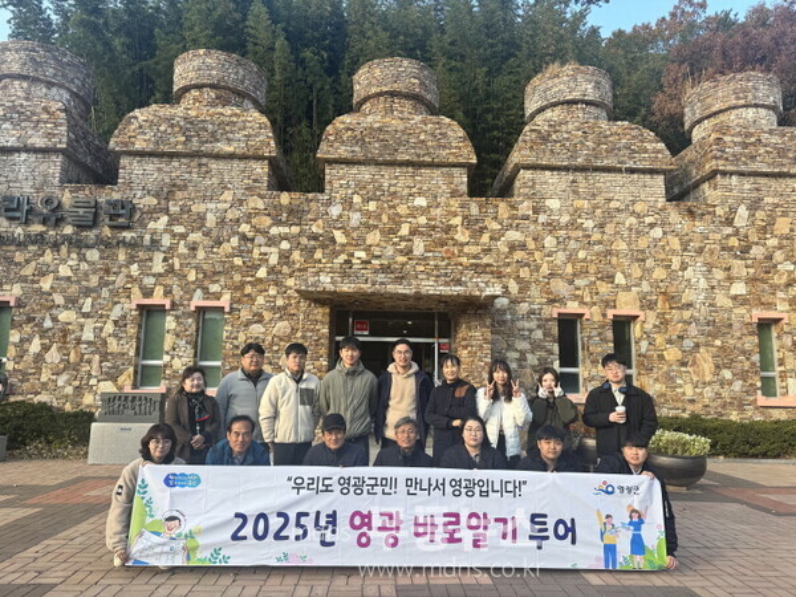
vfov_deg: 56.8
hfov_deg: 71.6
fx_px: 552
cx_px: 398
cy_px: 298
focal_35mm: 24
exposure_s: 1/773
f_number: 1.78
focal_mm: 6.76
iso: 80
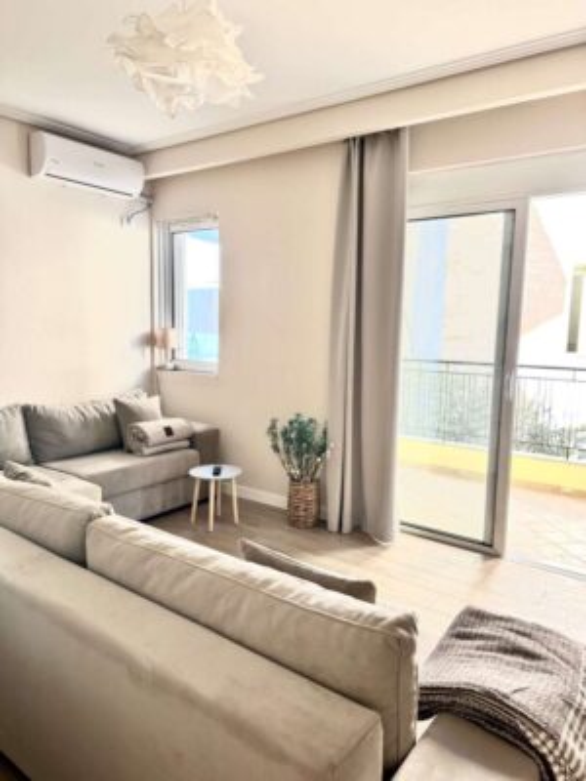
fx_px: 542
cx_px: 293
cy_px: 390
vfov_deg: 71.6
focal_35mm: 24
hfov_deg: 56.8
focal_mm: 6.86
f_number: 1.78
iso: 64
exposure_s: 1/121
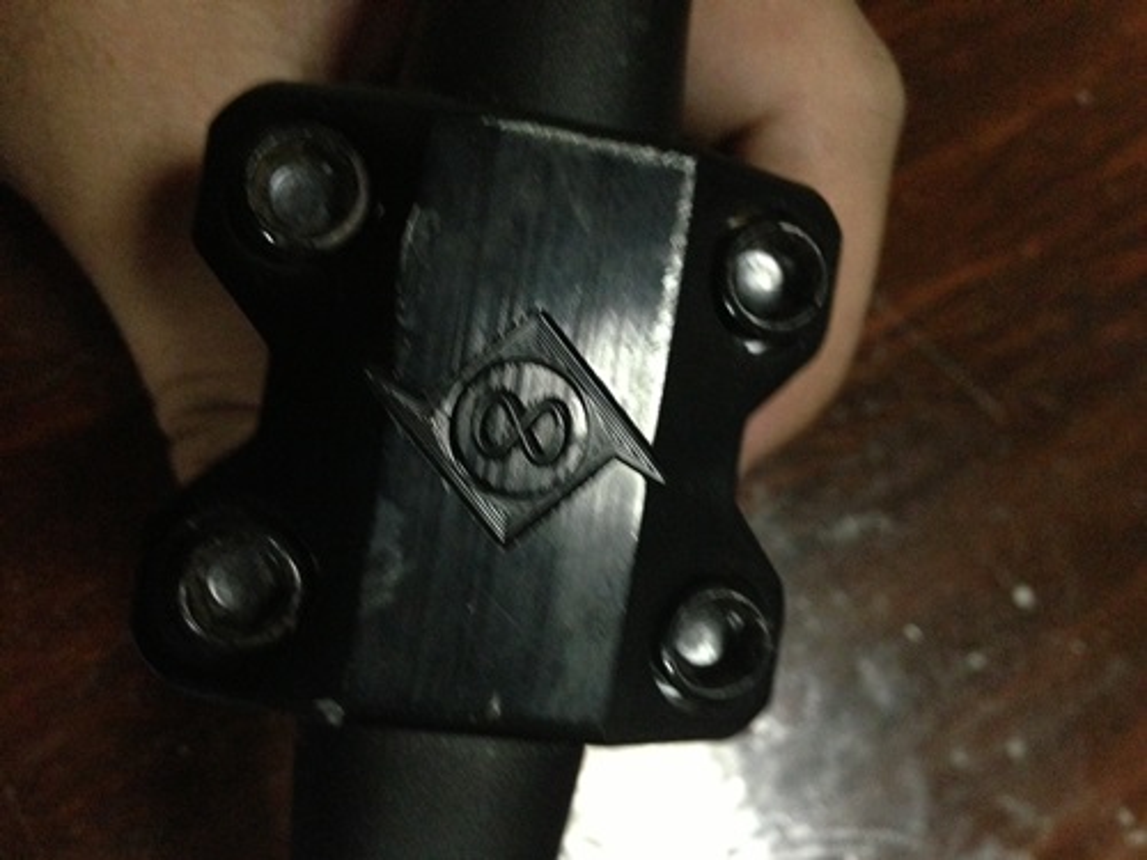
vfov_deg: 42.9
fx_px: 1093
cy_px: 430
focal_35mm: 33
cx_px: 574
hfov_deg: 55.4
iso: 800
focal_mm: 4.13
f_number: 2.4
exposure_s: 1/15
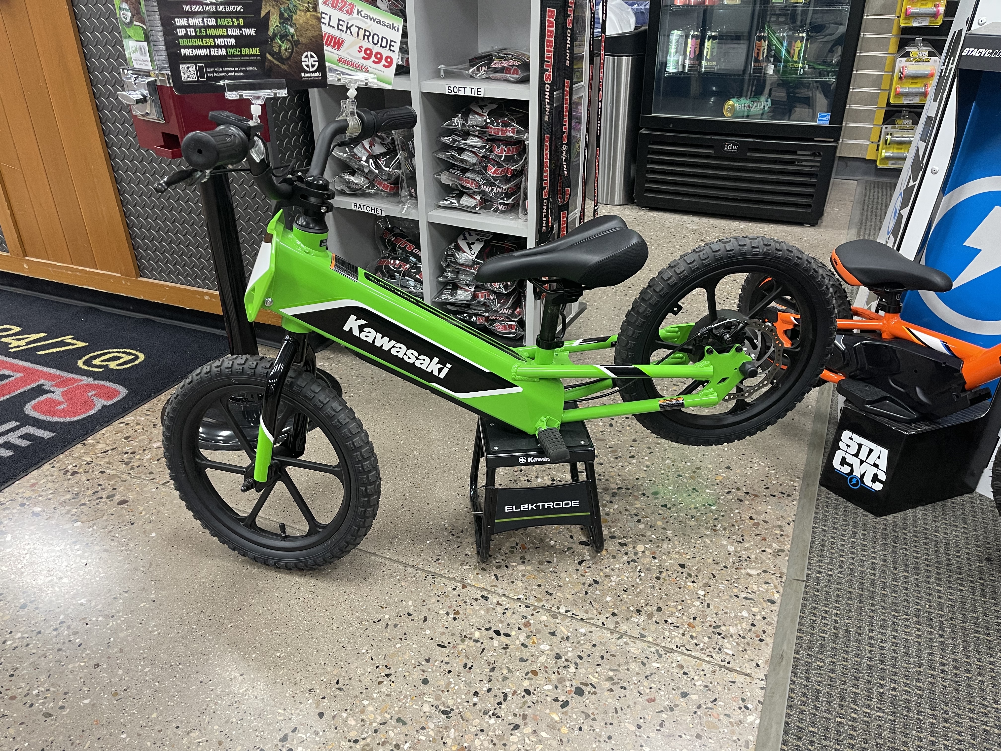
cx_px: 500
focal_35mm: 26
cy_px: 376
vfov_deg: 53.1
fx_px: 752
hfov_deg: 67.3
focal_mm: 5.1
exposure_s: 1/60
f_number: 1.6
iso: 200
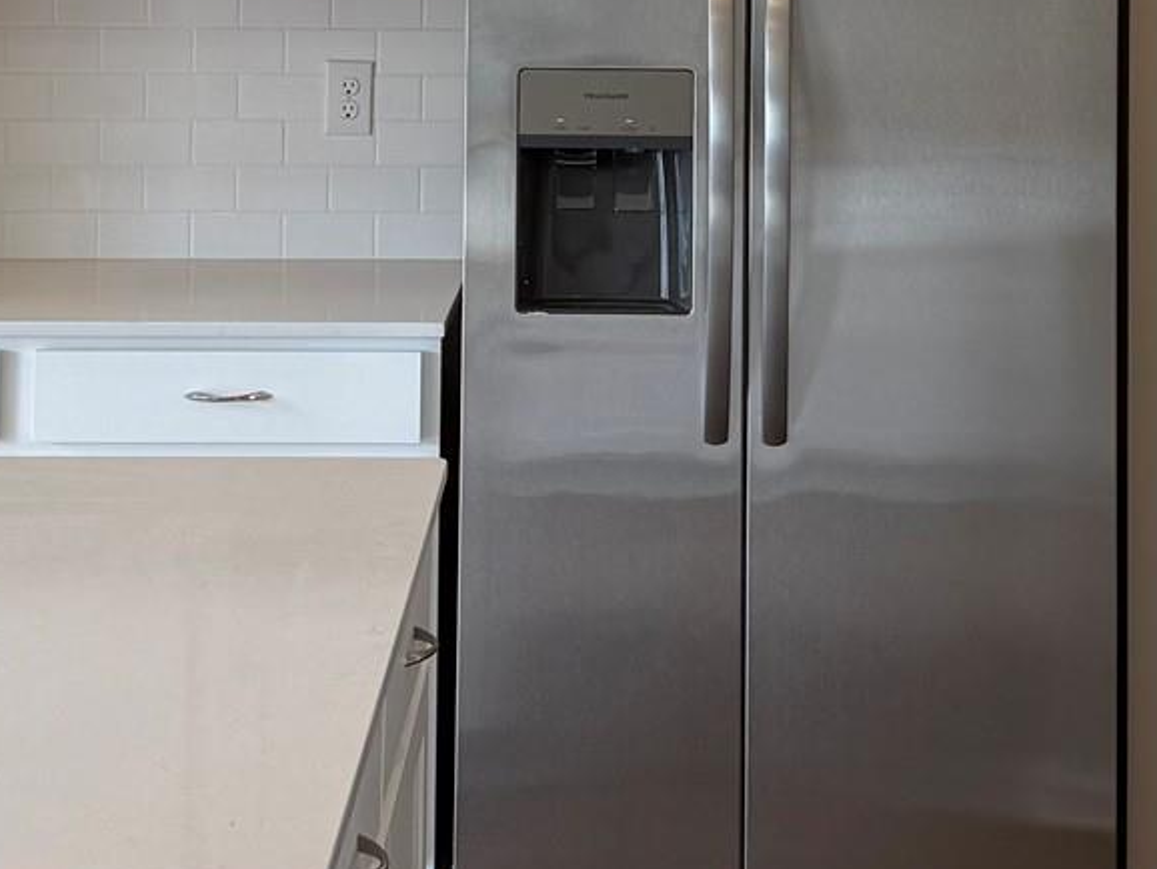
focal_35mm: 85
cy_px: -160
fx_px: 2842
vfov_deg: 16.7
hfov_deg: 23.0
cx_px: 613
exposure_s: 1/153
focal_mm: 6.76
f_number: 1.78
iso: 64
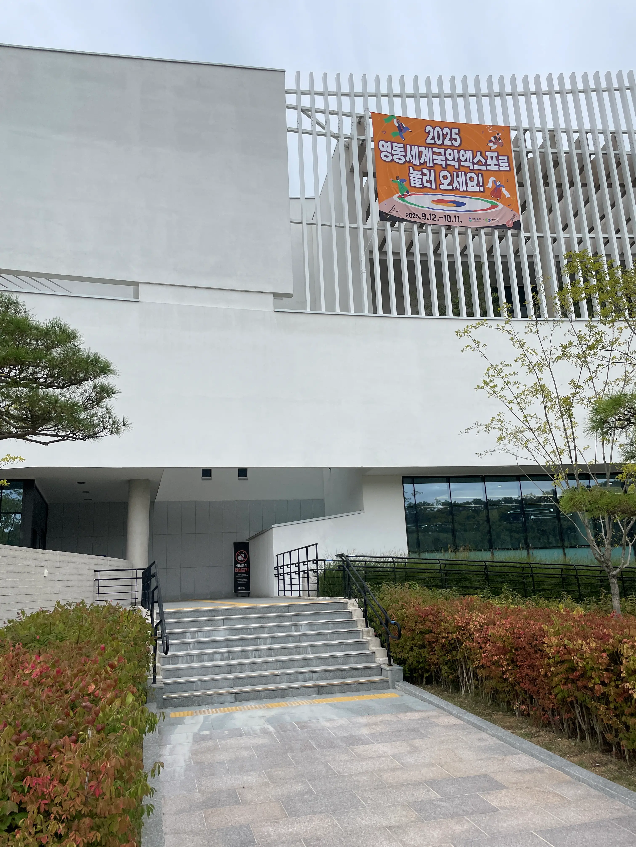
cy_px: 424
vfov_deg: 67.3
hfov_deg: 53.1
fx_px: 637
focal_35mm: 26
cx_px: 318
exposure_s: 1/2882
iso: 32
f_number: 1.6
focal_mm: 4.2
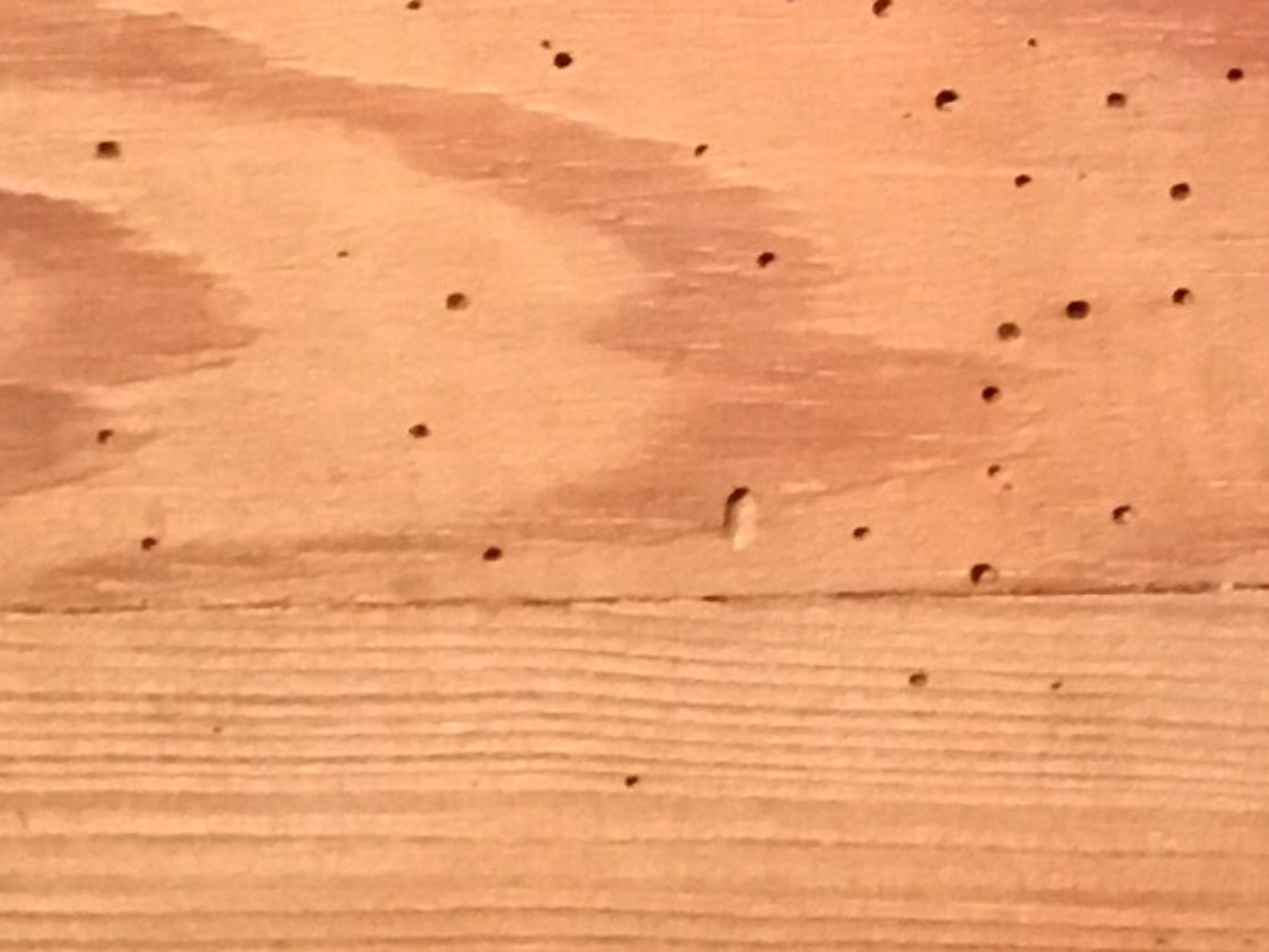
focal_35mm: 163
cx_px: 2425
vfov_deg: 8.9
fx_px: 5976
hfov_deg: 11.1
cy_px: -453
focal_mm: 4.15
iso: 200
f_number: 2.2
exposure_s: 1/25
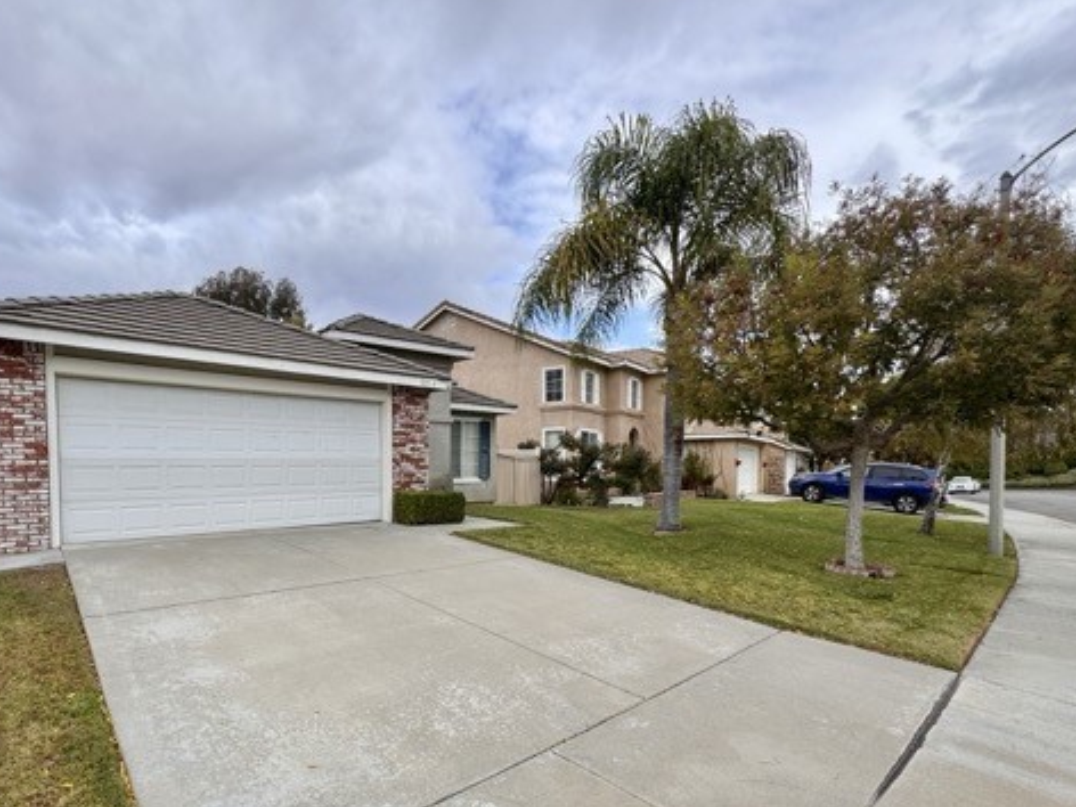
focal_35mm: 19
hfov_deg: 83.8
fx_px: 591
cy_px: 499
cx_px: 440
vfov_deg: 67.7
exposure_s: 1/840
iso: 50
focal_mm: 2.22
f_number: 2.2
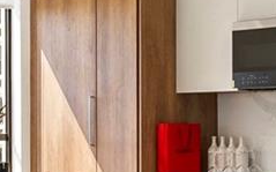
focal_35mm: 157
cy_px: 177
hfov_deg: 13.3
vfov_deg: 8.3
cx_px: 124
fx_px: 1180
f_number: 8
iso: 400
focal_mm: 23
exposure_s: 1/40
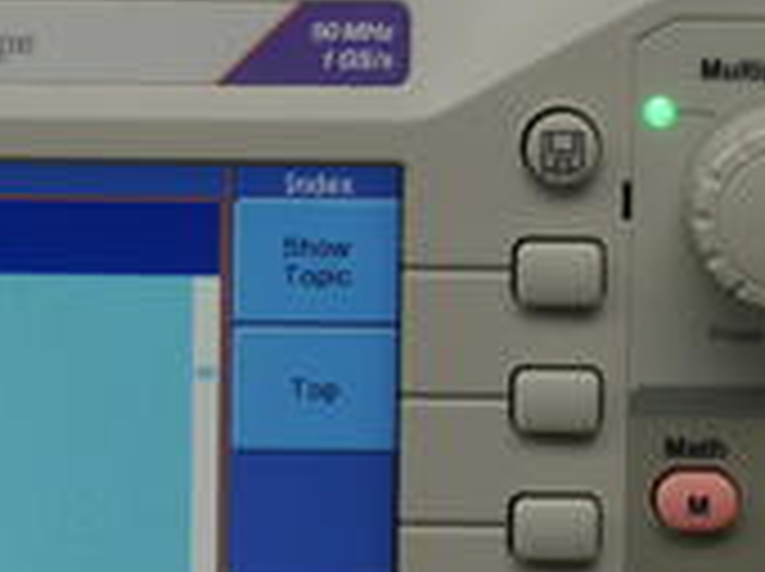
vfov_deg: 3.4
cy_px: 554
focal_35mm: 434
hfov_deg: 4.6
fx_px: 9578
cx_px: -76
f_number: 11
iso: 400
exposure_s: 1/25
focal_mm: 92
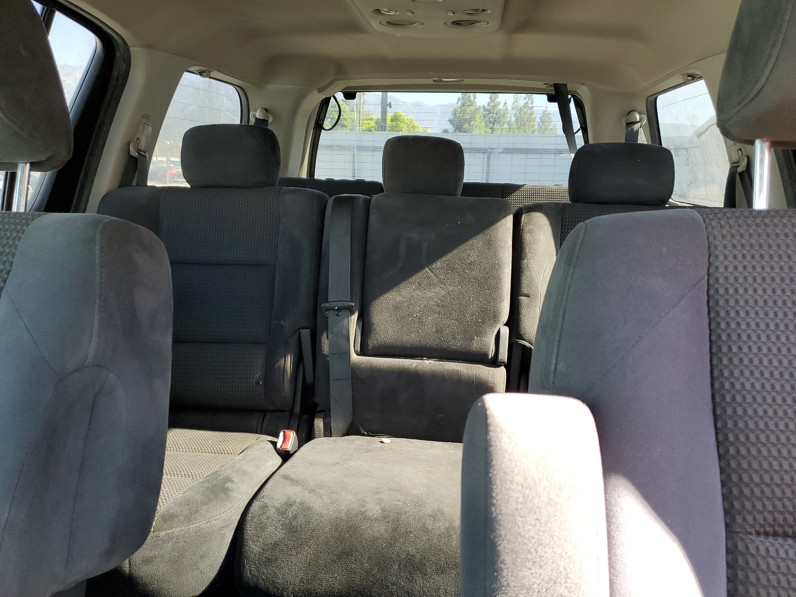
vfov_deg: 53.1
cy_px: 298
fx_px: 598
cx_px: 398
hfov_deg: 67.3
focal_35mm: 26
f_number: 1.5
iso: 65
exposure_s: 1/120
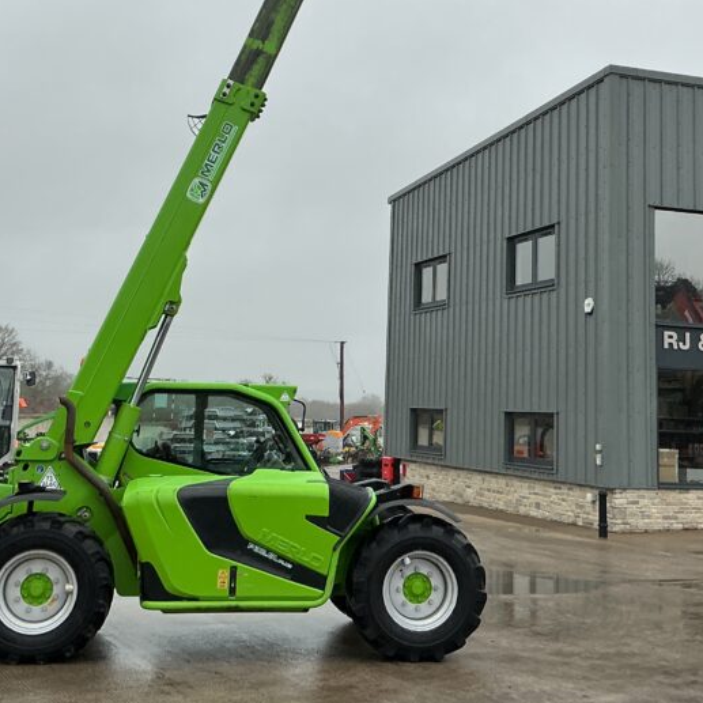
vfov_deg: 34.4
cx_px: 367
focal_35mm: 49
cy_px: 234
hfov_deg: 34.7
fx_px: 1126
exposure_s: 1/1015
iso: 25
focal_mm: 3
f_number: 1.8
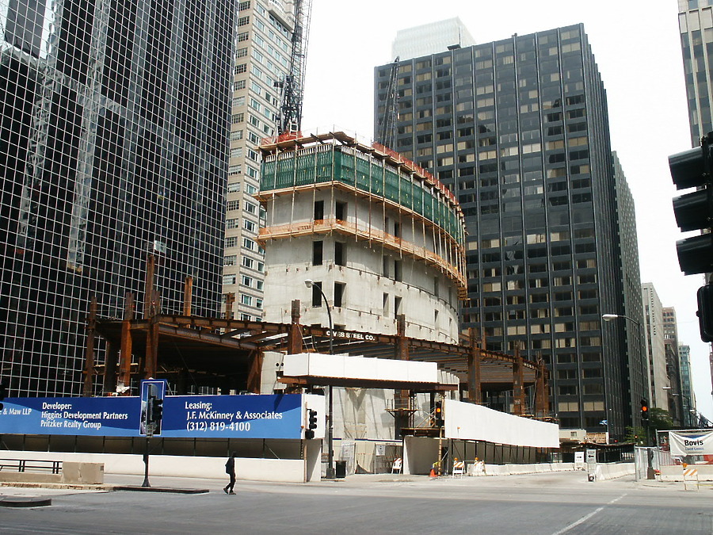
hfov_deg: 52.6
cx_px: 356
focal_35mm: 35
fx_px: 721
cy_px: 268
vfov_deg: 40.7
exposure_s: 1/125
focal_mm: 7.18
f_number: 6.7
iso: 64
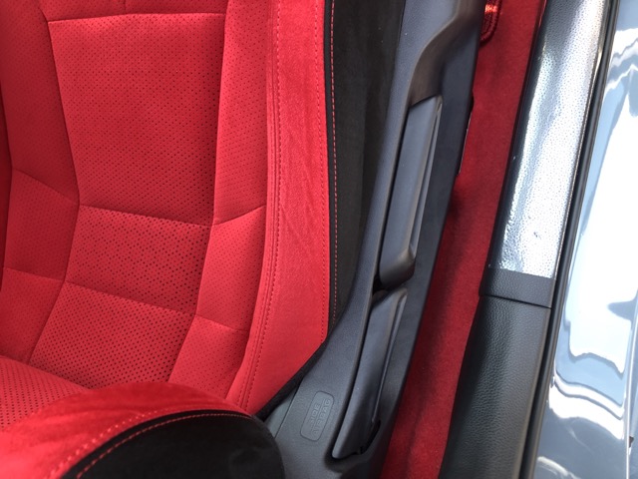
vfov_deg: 49.7
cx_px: 319
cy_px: 240
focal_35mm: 28
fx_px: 516
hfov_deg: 63.4
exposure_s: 1/30
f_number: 1.8
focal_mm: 3.99
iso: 25
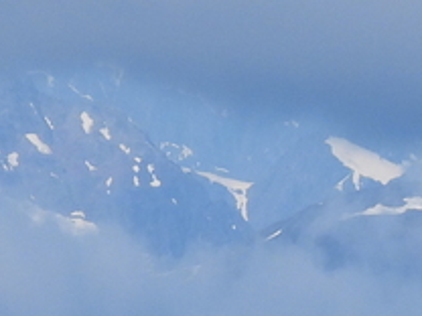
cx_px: 718
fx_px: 22553
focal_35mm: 1850
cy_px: 184
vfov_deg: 0.8
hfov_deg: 1.1
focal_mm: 53.5
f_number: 5
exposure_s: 1/1250
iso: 100
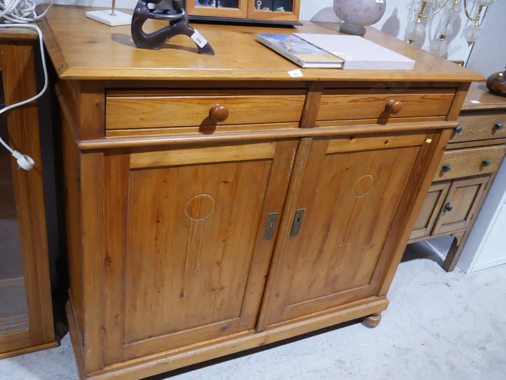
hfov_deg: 56.8
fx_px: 468
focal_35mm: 32
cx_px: 253
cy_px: 190
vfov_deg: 44.2
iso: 500
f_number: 3.6
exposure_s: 1/60
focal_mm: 16
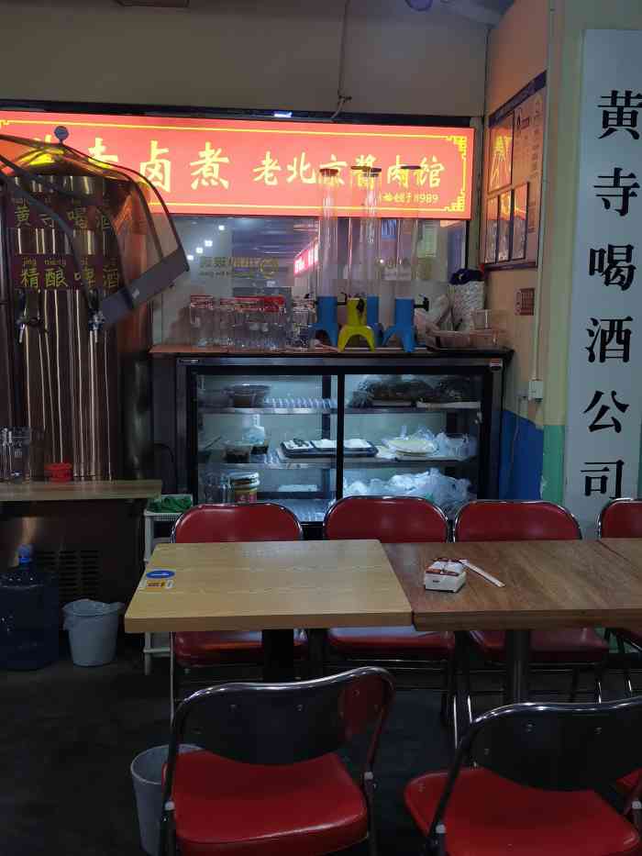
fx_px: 939
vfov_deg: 49.0
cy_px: 428
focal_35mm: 38
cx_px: 321
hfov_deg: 37.7
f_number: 1.8
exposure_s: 1/100
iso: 125
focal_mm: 5.58
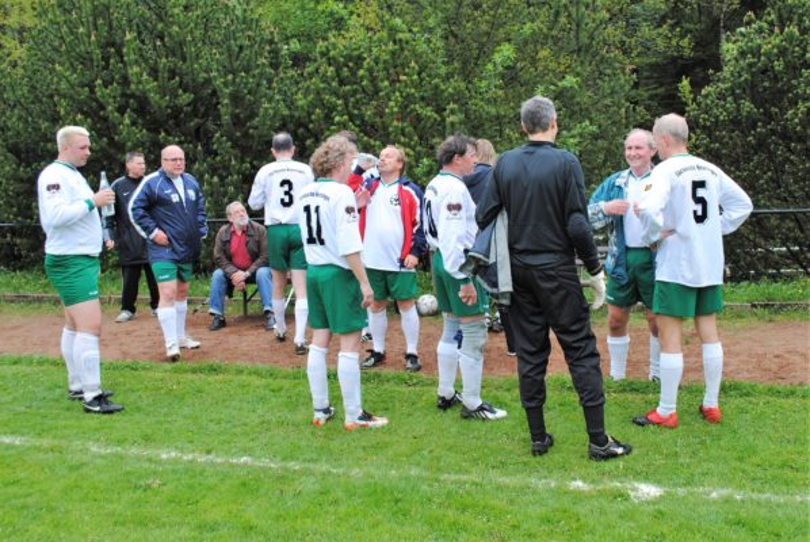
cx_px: 405
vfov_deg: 40.1
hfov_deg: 57.2
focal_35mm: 33
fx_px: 743
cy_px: 271
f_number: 5.6
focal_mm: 22
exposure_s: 1/125
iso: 125
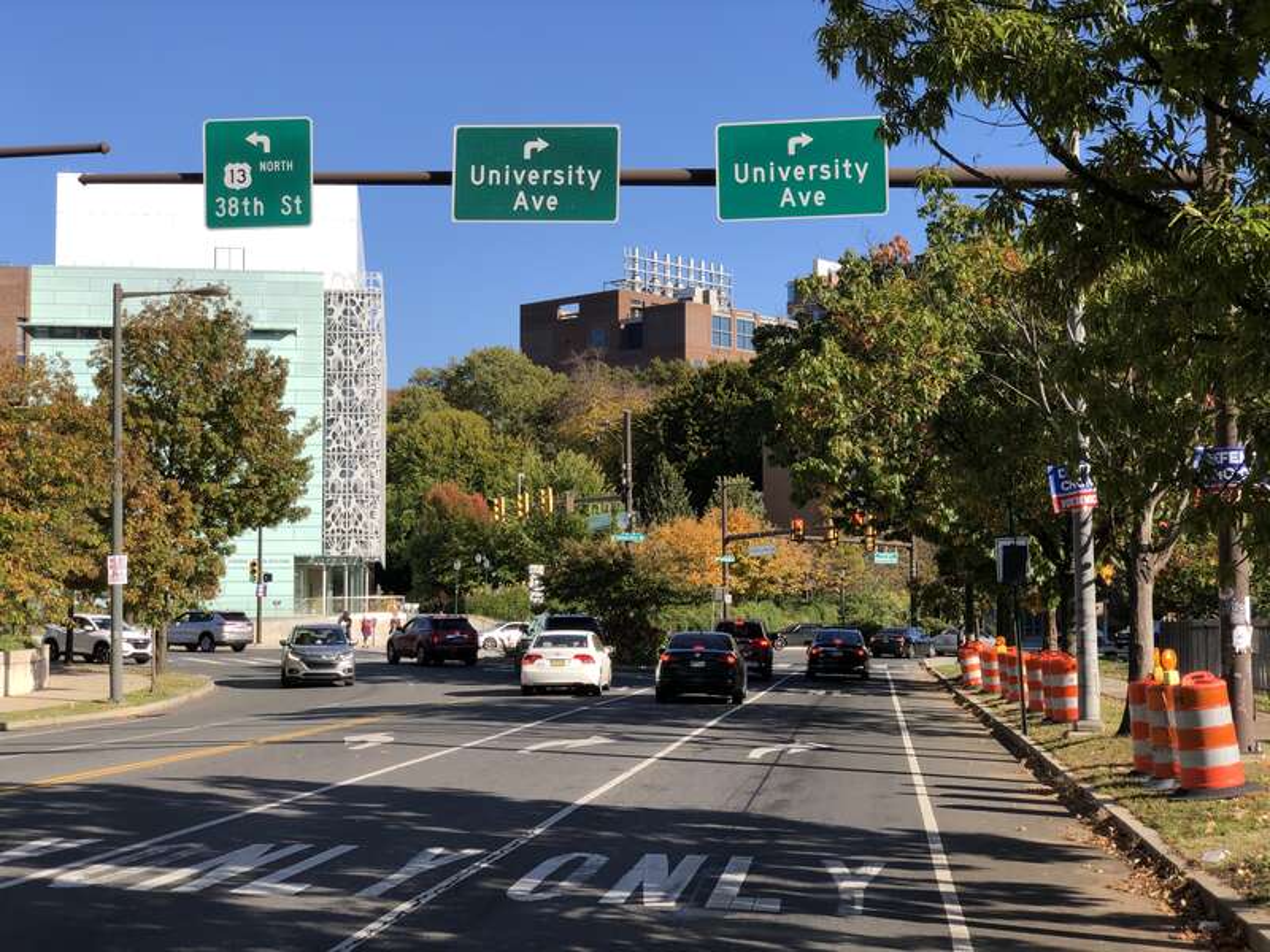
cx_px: 635
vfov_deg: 28.0
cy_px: 476
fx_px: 1908
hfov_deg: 36.8
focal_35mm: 52
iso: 16
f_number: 2.4
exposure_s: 1/631
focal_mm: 6
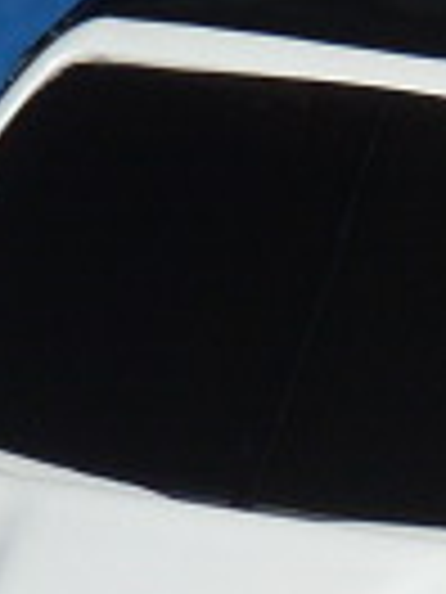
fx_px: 9586
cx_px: 189
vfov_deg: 3.6
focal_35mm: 558
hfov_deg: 2.7
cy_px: 562
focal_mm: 11.5
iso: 100
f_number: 4
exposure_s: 1/30
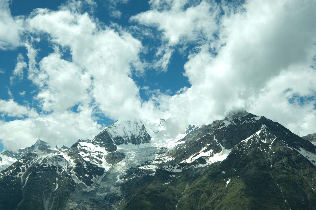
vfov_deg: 35.9
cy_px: 104
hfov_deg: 51.9
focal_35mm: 37
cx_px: 159
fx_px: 325
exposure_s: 1/320
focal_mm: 24
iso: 80
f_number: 9
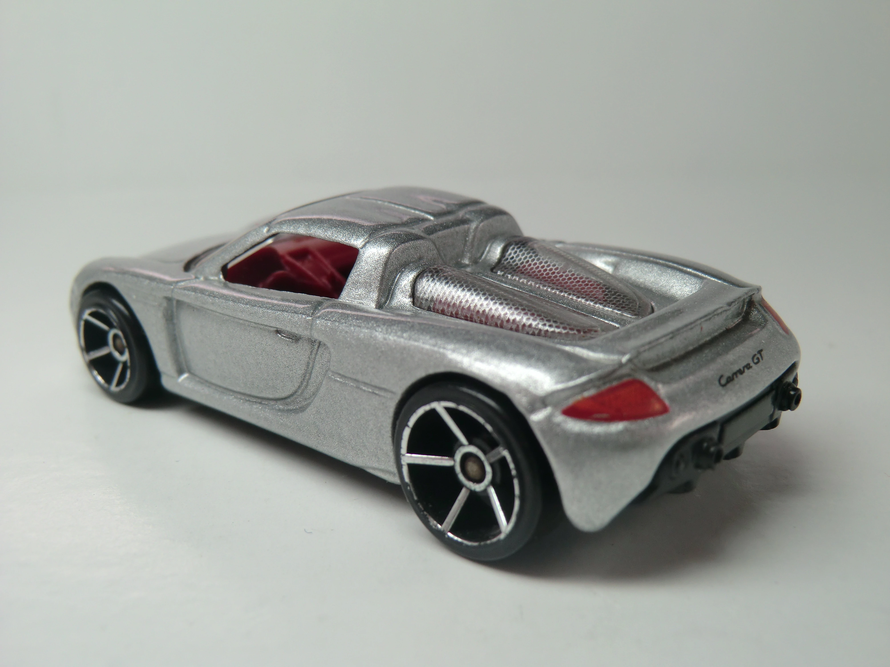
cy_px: 334
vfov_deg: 36.0
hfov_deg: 46.8
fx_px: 1028
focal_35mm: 40
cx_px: 445
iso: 64
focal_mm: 7.1
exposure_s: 1/125
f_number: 3.8
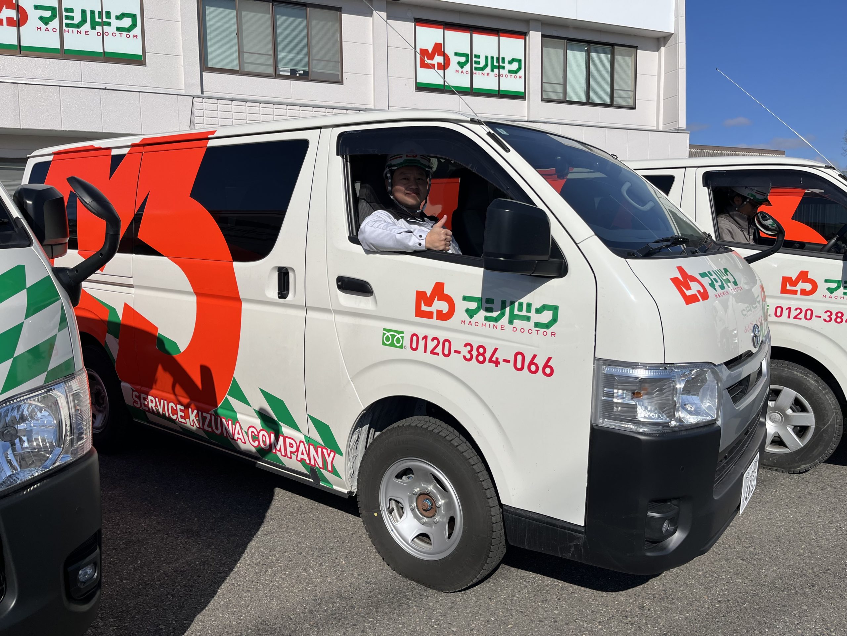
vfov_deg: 53.1
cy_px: 318
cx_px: 424
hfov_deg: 67.3
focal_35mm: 26
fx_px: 636
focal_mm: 5.1
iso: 50
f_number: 1.6
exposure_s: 1/8403
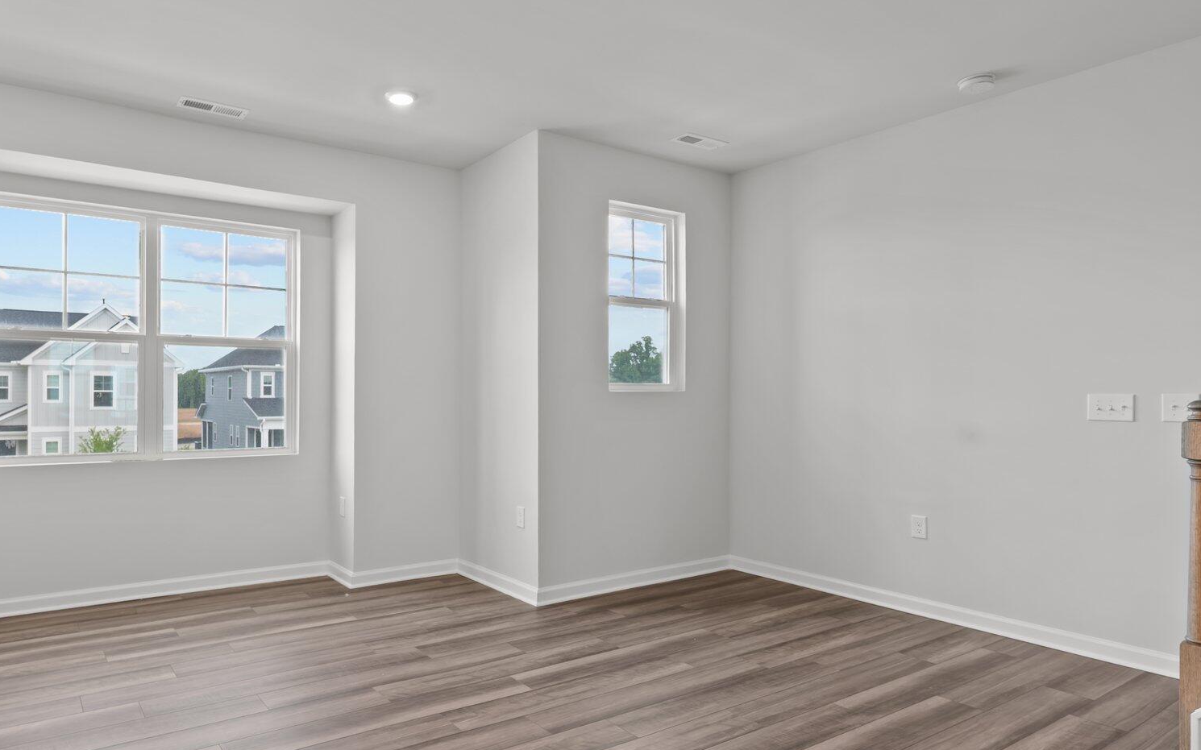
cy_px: 373
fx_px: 687
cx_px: 473
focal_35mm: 21
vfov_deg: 57.3
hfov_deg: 81.2
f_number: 7.1
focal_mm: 15
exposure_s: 1/6
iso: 400
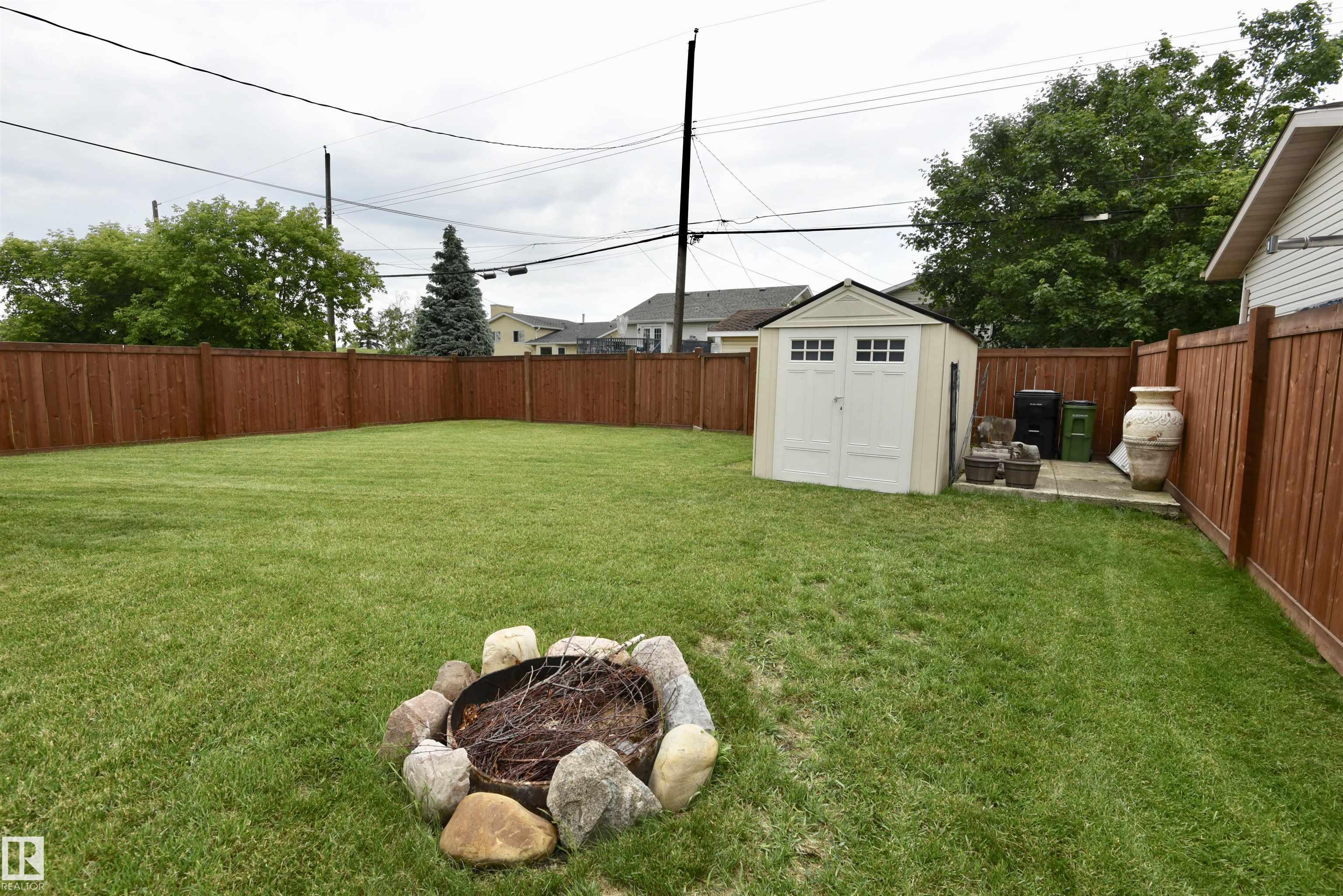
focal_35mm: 16
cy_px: 448
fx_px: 597
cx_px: 672
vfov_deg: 73.8
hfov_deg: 96.7
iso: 400
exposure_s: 1/400
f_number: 10
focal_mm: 16
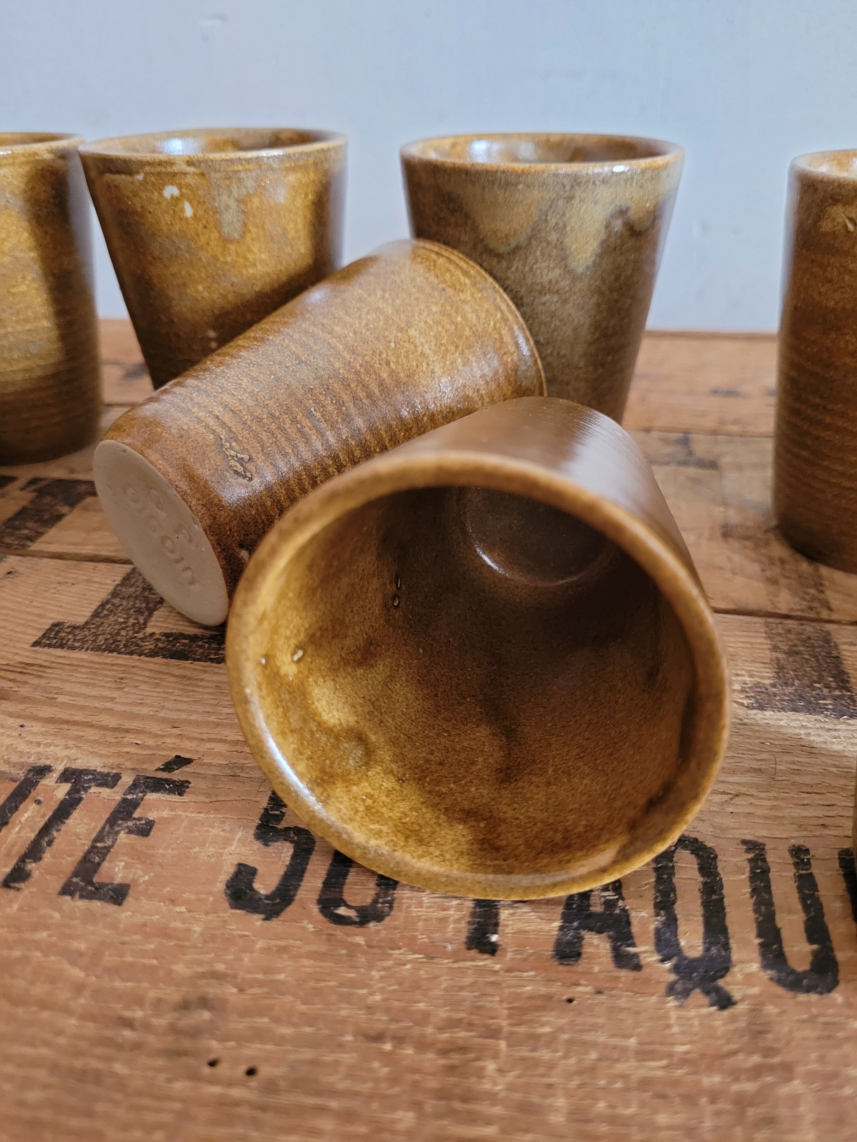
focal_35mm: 26
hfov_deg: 53.1
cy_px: 571
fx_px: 858
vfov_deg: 67.3
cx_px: 428
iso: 640
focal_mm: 5.4
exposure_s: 1/33
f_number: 1.8
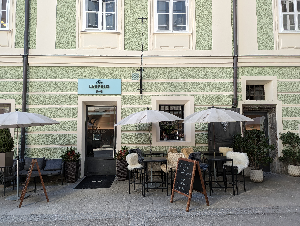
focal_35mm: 24
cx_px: 150
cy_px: 113
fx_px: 208
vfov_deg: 56.9
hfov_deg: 71.5
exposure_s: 1/207
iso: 50
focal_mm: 6.81
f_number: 1.85
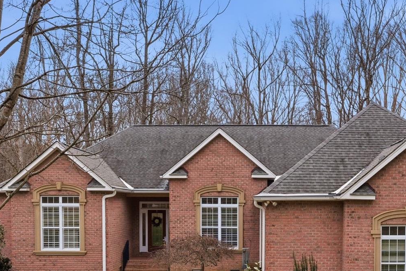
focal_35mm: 43
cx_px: 244
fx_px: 485
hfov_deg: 45.2
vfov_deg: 30.7
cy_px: 203
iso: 400
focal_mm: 14
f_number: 11
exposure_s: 1/800
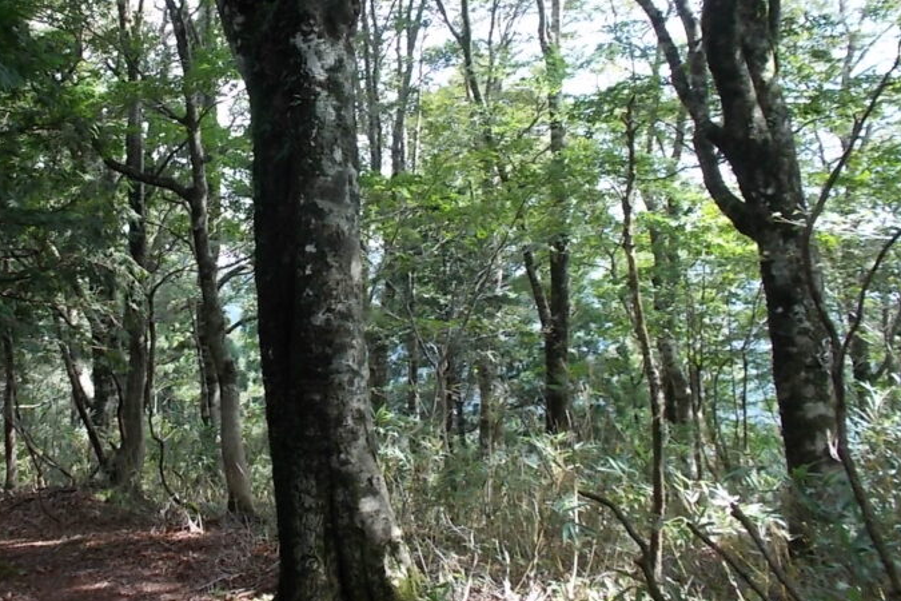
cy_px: 235
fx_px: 1026
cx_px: 252
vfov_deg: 32.5
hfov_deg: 46.1
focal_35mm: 41
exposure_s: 1/60
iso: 80
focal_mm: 4.6
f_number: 3.2
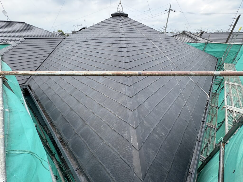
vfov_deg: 85.7
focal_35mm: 14
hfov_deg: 102.1
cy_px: 91
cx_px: 122
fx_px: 98
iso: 40
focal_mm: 2.22
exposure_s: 1/421
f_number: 2.2
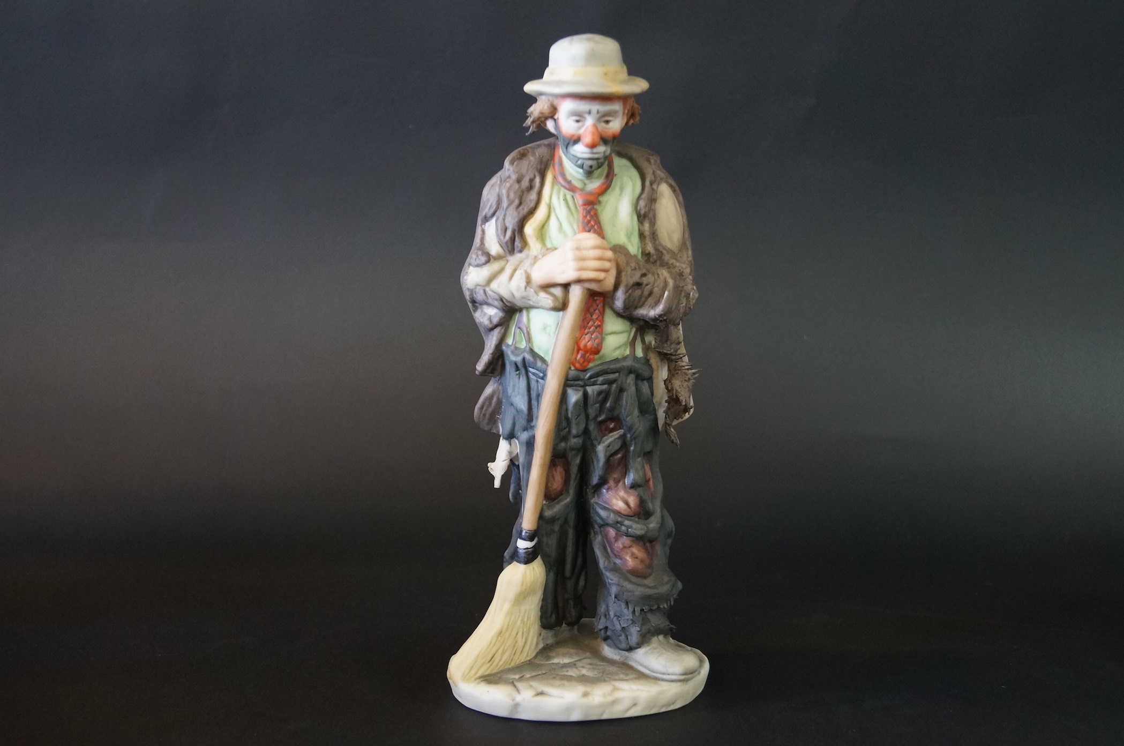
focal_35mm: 42
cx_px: 562
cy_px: 373
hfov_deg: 46.5
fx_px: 1309
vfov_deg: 31.8
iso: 1250
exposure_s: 1/60
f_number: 4.5
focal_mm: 28
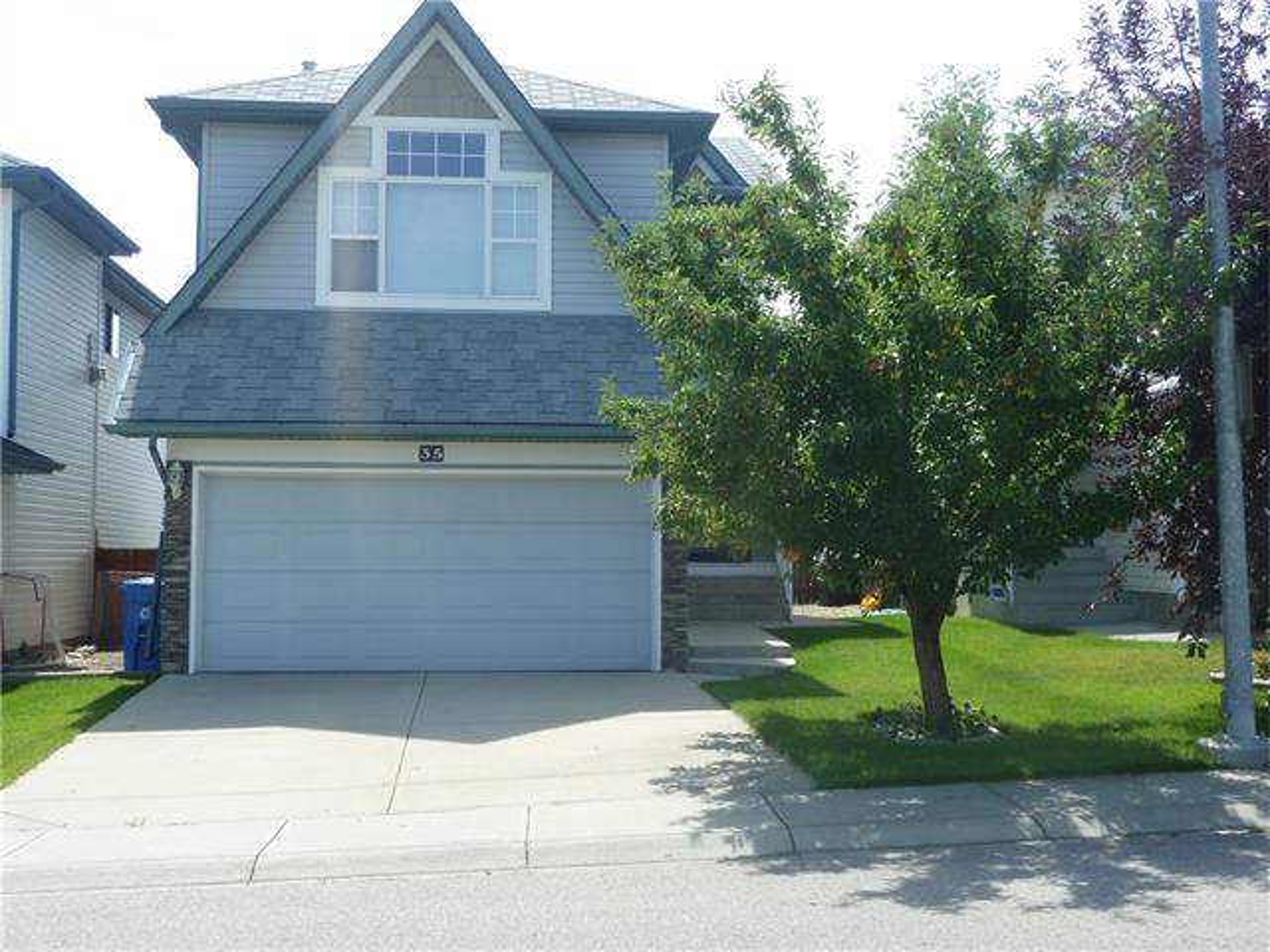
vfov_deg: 32.9
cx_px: 635
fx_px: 1614
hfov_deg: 42.9
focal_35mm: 44
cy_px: 476
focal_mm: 7.3
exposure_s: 1/320
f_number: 4
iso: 80
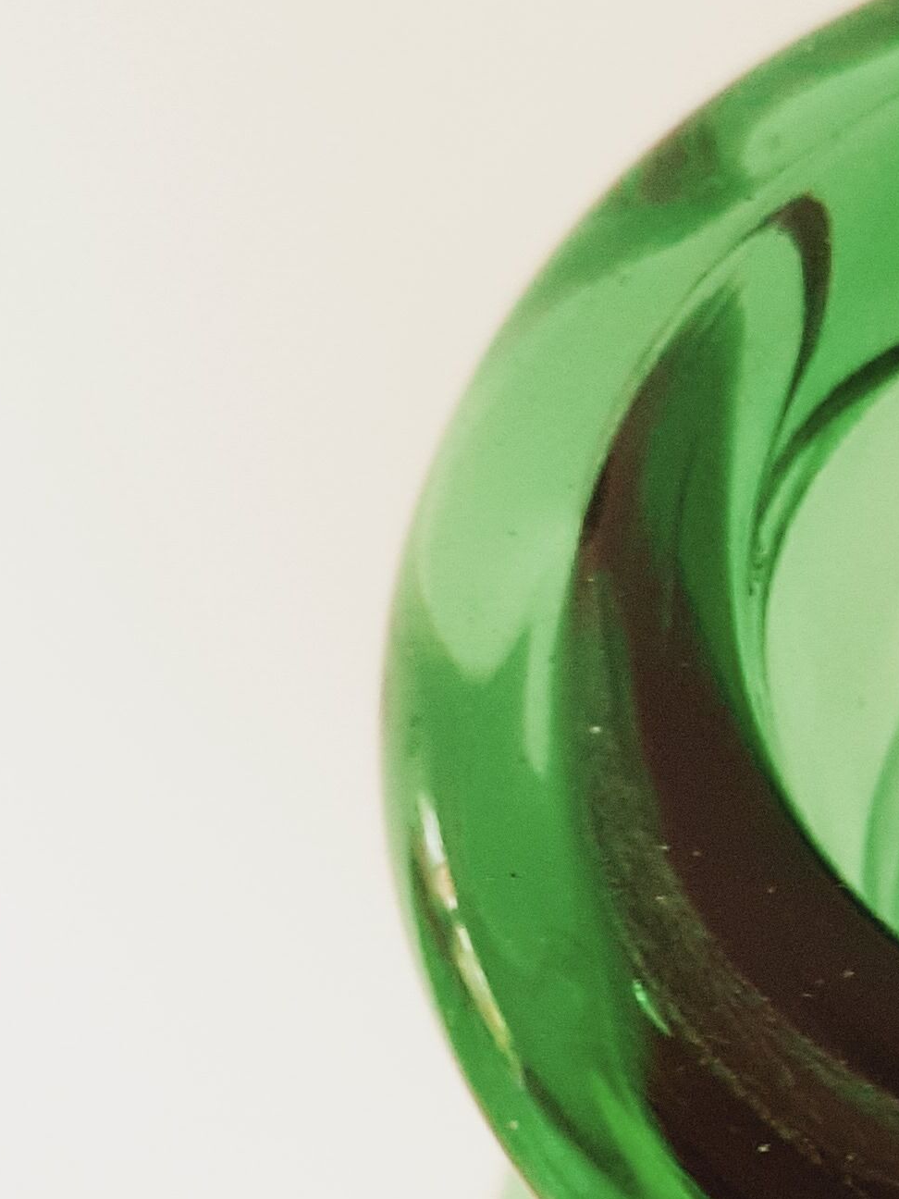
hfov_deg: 15.8
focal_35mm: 86
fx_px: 2978
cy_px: 1116
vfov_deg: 22.1
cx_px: 1329
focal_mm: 3.6
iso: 125
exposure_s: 1/60
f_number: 1.9
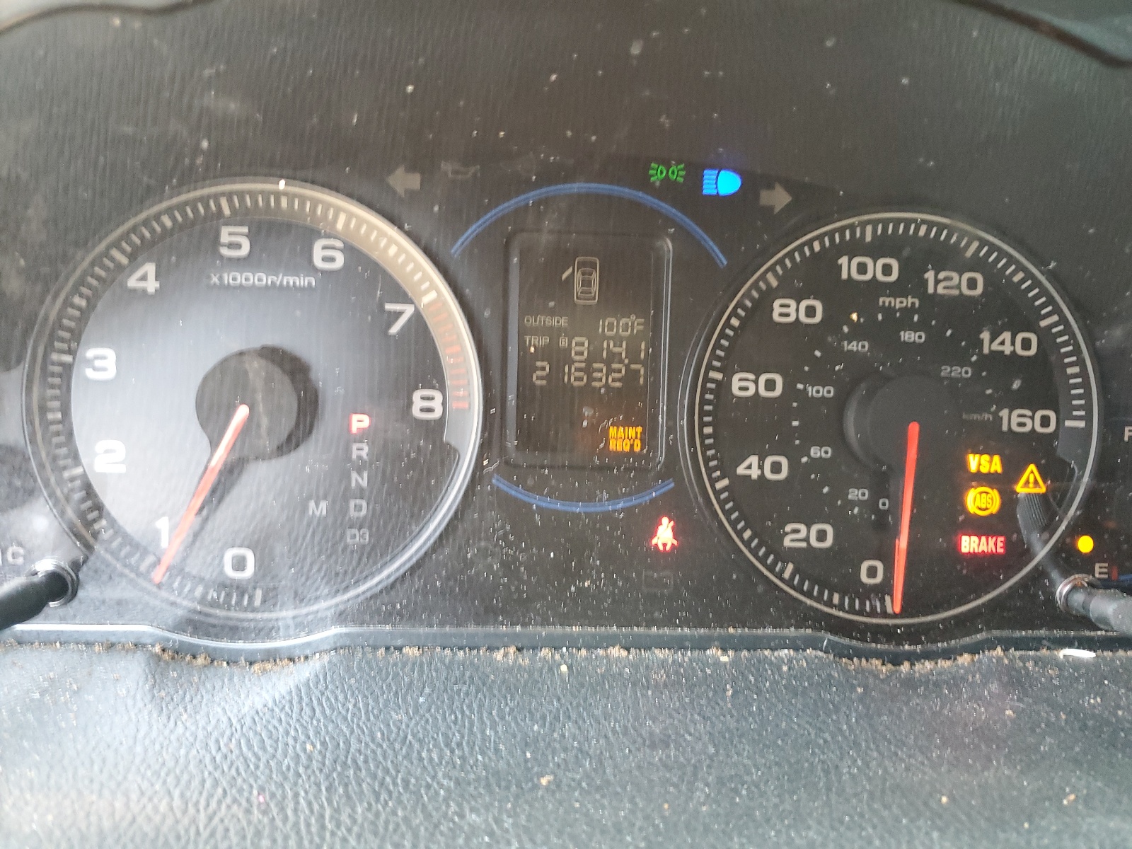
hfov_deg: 67.3
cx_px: 566
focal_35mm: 26
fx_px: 850
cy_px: 424
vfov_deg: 53.1
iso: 308
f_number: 1.5
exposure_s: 1/30
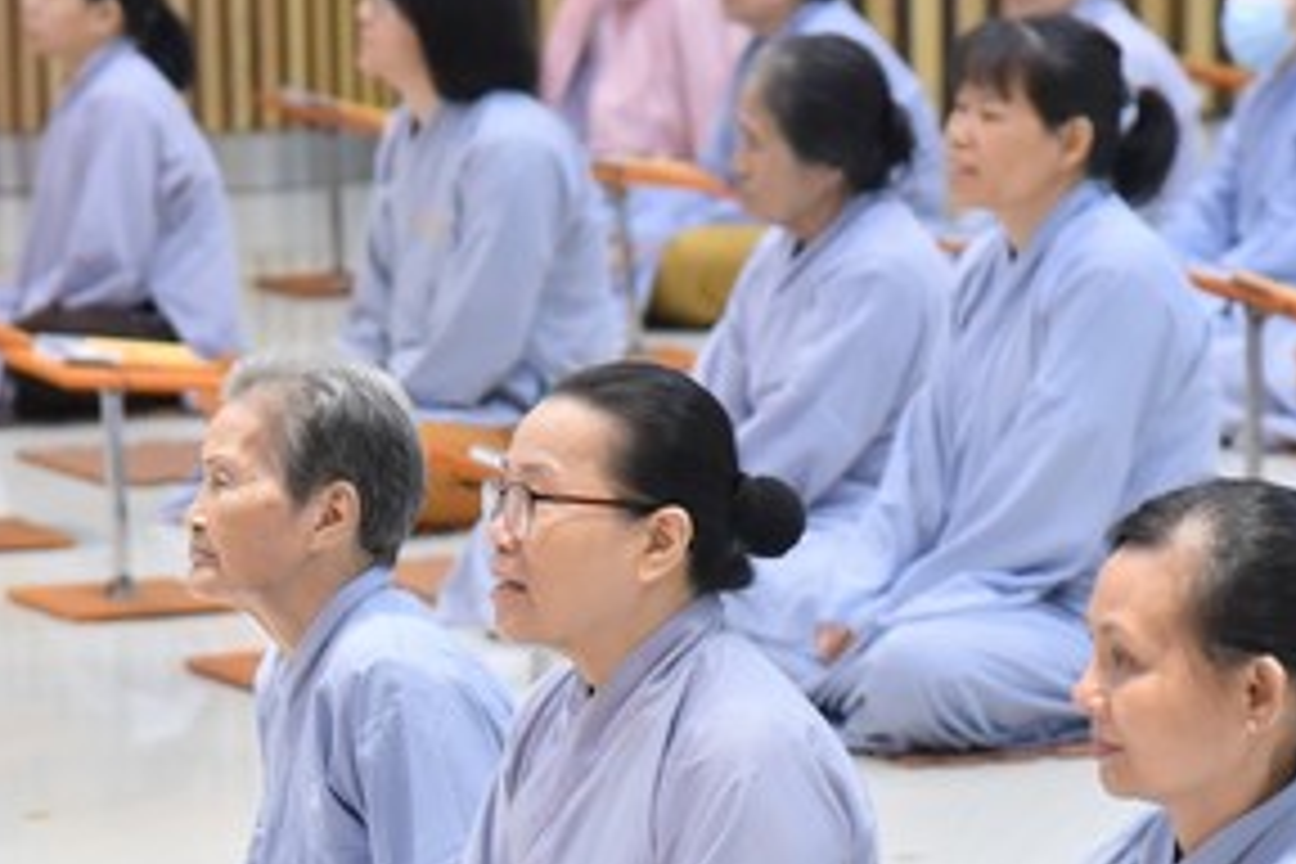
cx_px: 504
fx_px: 9755
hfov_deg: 7.6
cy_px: 652
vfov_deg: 5.1
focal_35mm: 271
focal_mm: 120
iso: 3200
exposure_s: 1/125
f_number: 5
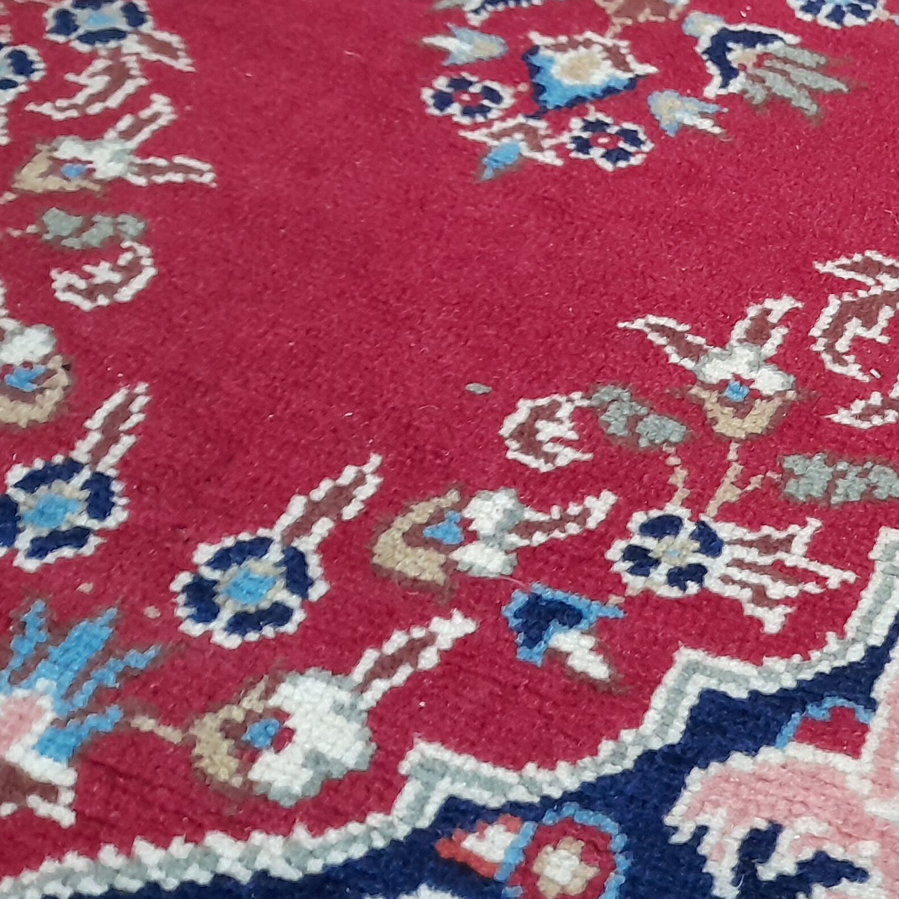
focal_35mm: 56
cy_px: 219
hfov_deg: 28.2
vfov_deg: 30.0
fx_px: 1645
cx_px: 952
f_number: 2
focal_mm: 4.6
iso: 640
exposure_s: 1/20
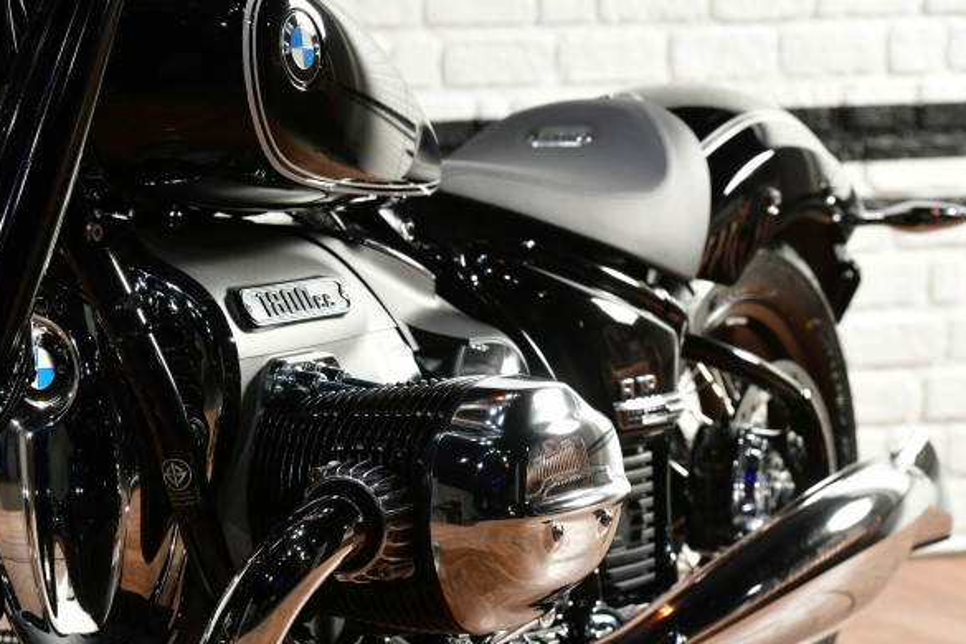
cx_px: 347
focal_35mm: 164
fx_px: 4400
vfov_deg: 8.4
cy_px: 427
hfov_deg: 12.5
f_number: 6.3
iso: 200
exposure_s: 1/100
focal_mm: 120
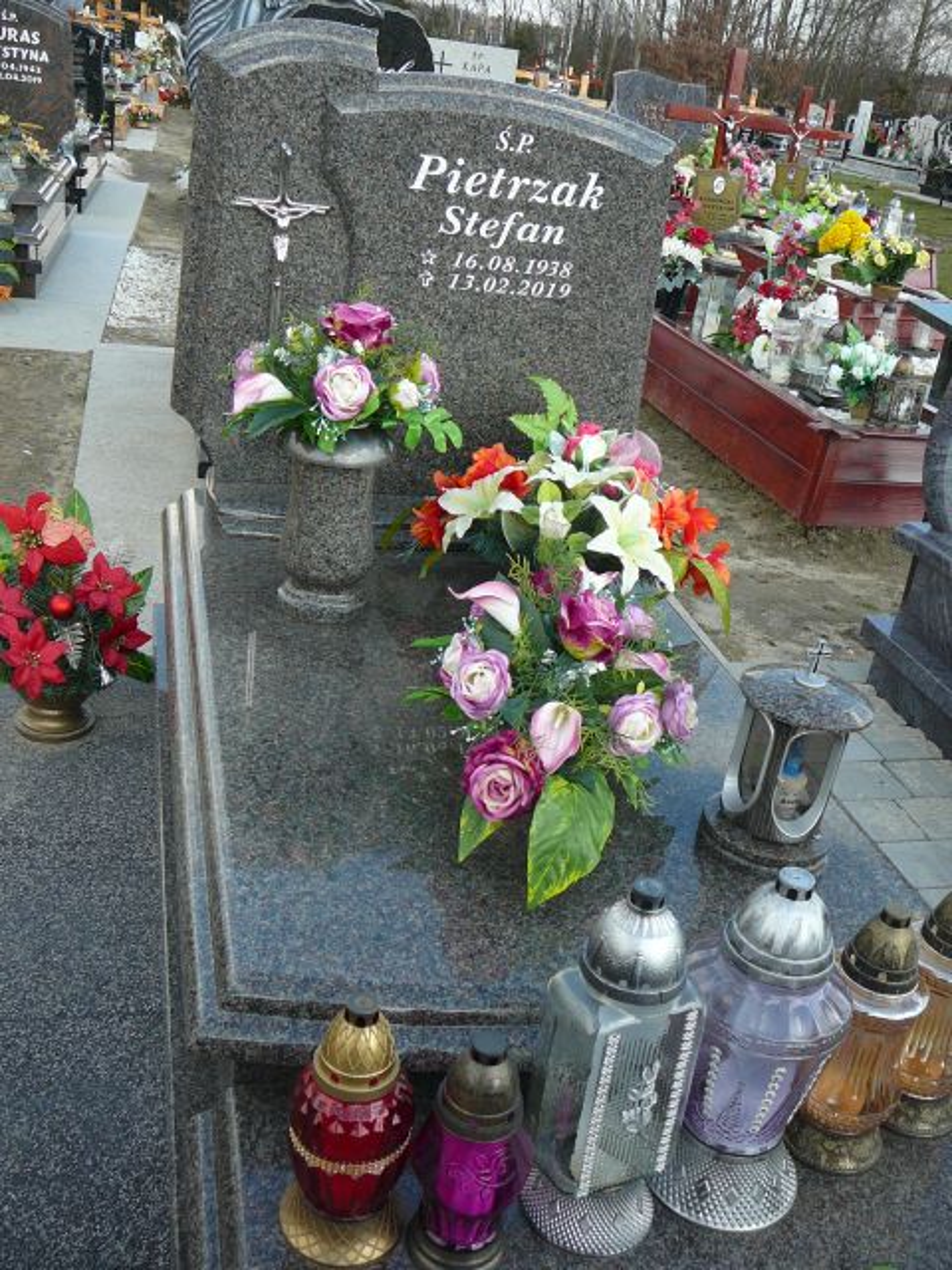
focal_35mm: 35
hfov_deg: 40.7
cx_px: 476
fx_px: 1283
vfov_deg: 52.6
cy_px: 635
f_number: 2.8
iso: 80
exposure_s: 1/320
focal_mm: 5.2
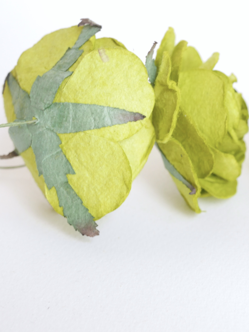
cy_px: 187
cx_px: 284
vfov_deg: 27.0
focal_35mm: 72
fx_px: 691
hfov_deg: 19.5
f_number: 4
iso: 800
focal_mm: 20
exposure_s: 1/25
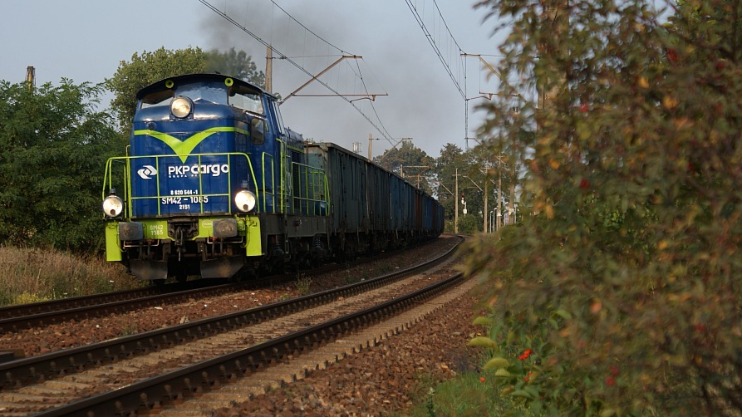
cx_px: 372
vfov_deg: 10.9
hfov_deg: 19.3
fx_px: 2184
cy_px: 184
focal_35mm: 111
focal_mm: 70
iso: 125
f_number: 5.6
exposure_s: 1/250
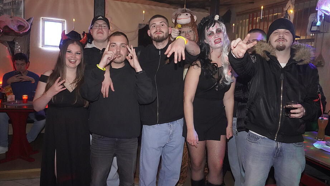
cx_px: 168
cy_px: 101
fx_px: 280
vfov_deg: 36.7
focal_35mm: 32
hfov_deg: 61.0
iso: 12800
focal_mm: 30
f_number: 3.5
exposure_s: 1/60
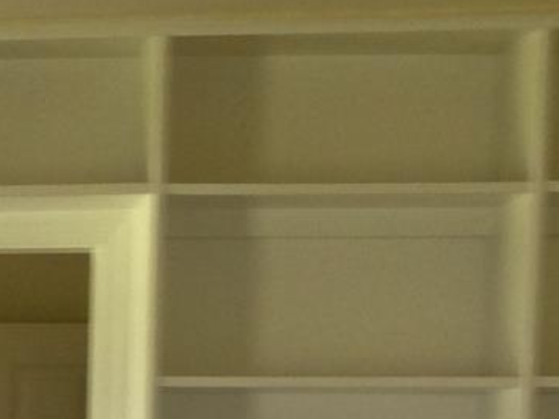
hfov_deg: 10.0
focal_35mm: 190
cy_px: 847
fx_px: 3068
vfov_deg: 7.5
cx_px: -382
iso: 80
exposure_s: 1/20
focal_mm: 4.13
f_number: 2.4
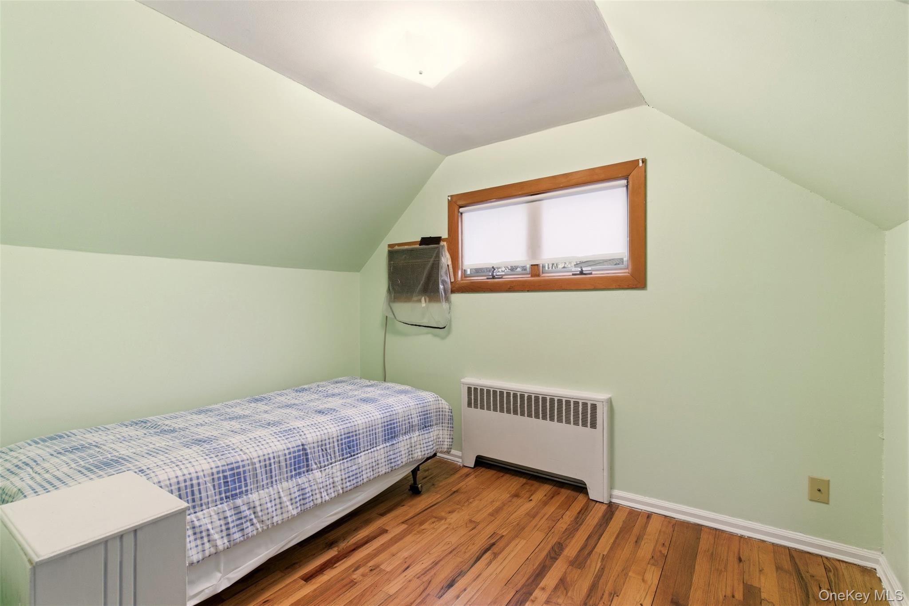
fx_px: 404
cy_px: 303
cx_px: 454
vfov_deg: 73.7
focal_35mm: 16
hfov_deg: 96.7
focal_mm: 16
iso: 250
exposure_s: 1/15
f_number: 9
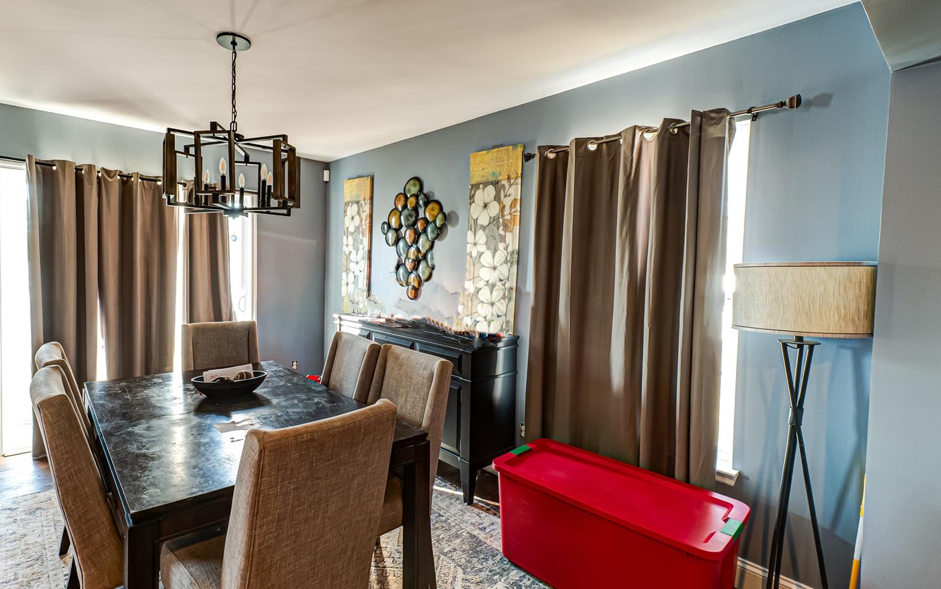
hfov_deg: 89.7
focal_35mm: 18
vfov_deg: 65.0
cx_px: 370
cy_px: 278
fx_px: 462
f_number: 9
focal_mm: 14
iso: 400
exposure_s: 1/4
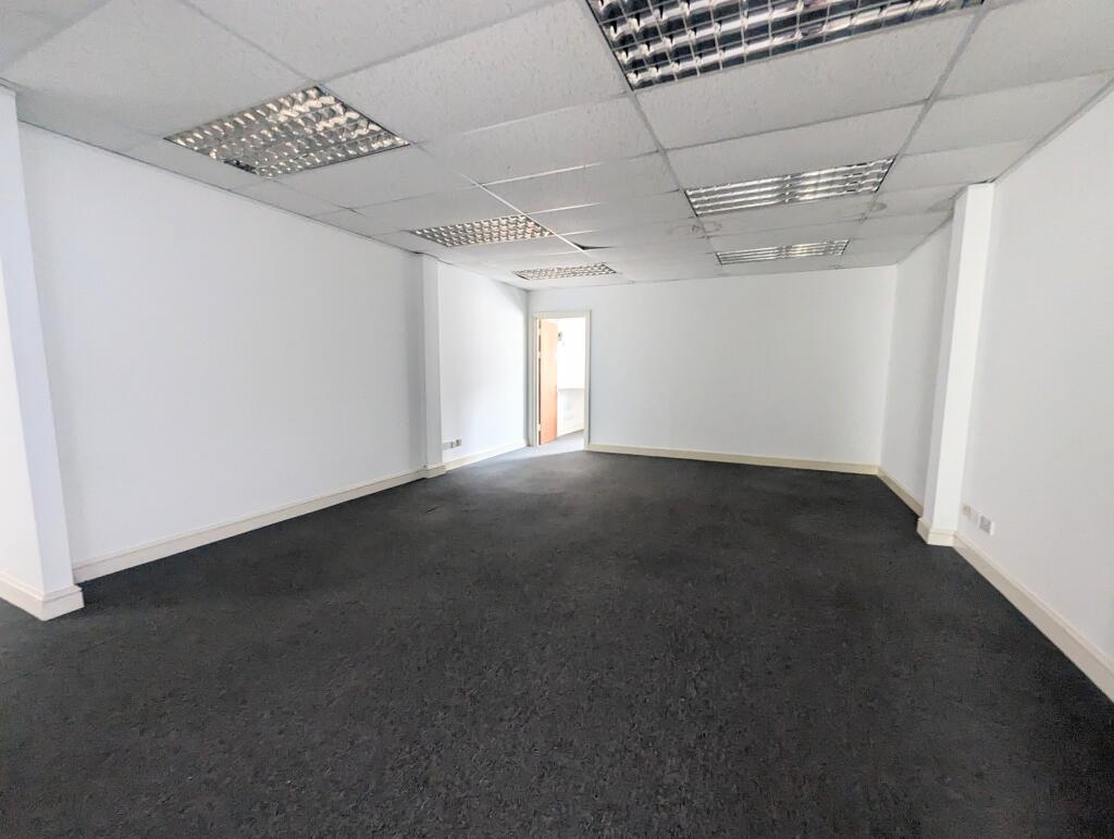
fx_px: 419
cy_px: 420
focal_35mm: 13
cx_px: 557
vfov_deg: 90.1
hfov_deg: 106.1
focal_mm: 1.95
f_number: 2.2
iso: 343
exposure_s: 1/23.8
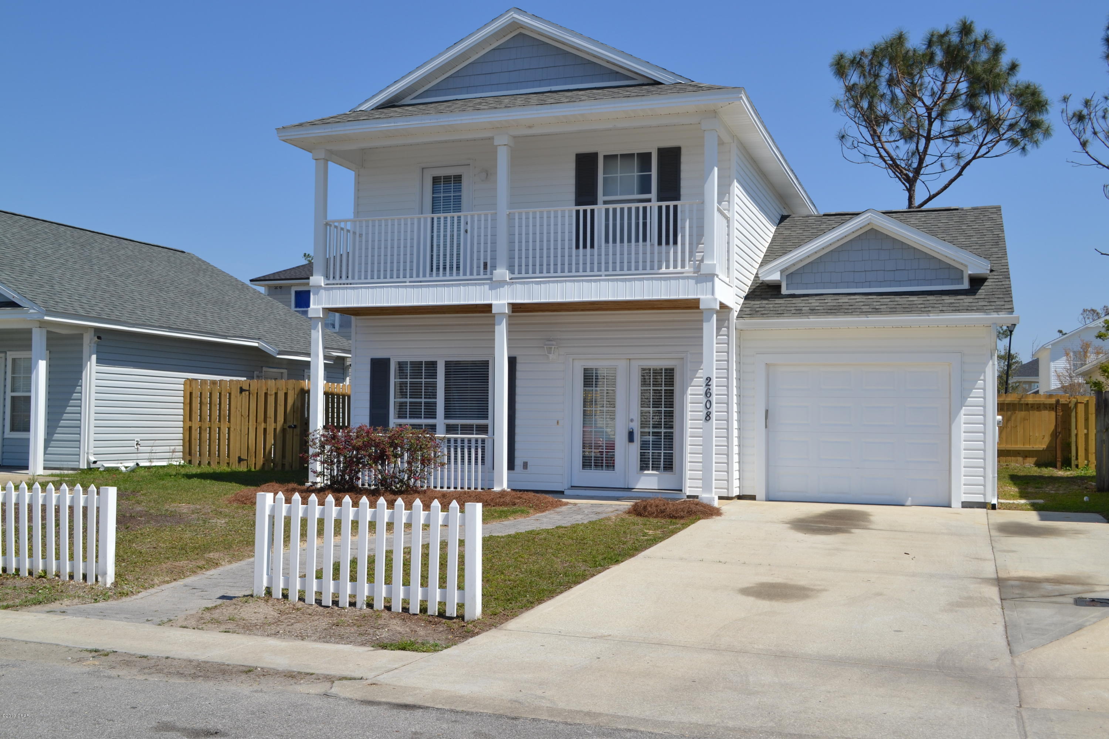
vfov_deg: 36.9
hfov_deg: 53.1
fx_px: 1109
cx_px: 554
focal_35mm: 36
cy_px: 370
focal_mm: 24
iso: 100
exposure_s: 1/250
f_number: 8
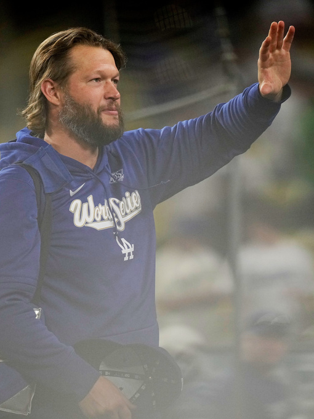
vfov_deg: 3.4
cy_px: 209
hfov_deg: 2.6
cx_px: 107
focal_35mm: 579
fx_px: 7003
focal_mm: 400
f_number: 2.8
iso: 2500
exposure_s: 1/2000
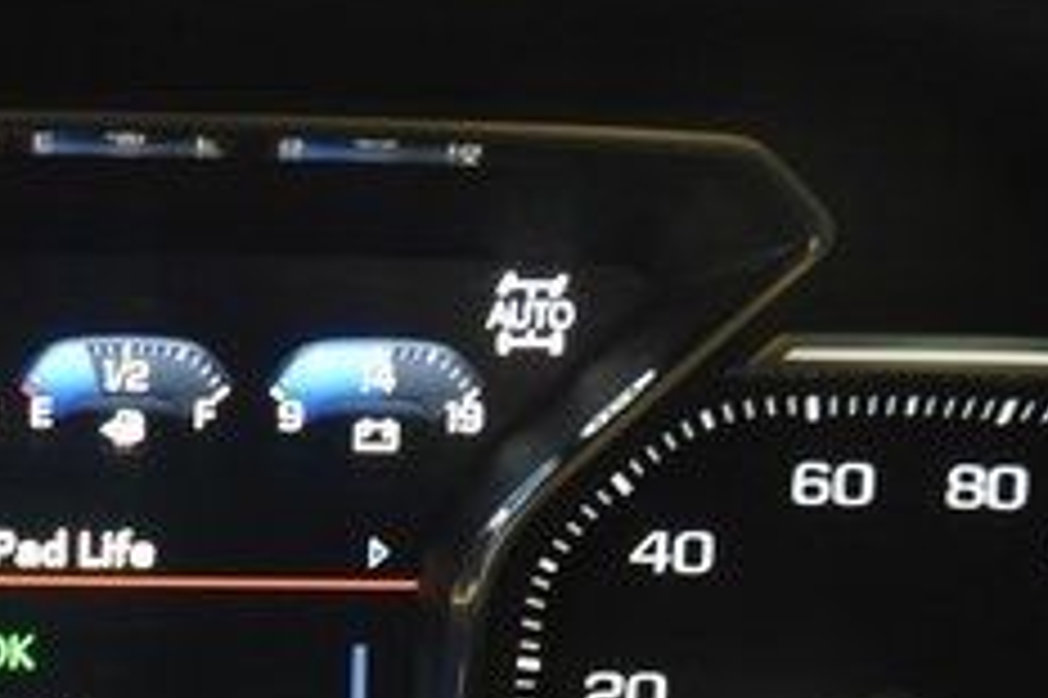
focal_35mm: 144
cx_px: -49
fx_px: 4200
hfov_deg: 14.0
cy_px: 682
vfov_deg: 9.4
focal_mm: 35
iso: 3200
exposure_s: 1/30
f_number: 4.2
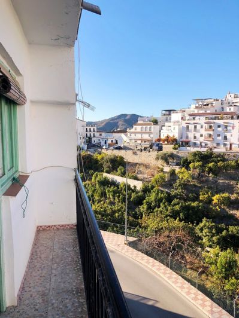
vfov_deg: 63.4
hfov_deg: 49.7
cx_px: 120
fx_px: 258
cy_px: 159
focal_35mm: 28
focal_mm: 3.99
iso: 20
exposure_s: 1/1230
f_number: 1.8
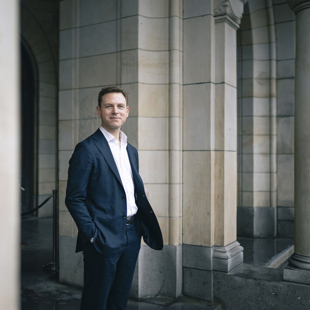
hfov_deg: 37.1
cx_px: 102
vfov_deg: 37.6
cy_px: 154
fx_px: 456
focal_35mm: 45
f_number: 1.4
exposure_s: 1/5000
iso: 1000
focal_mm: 35
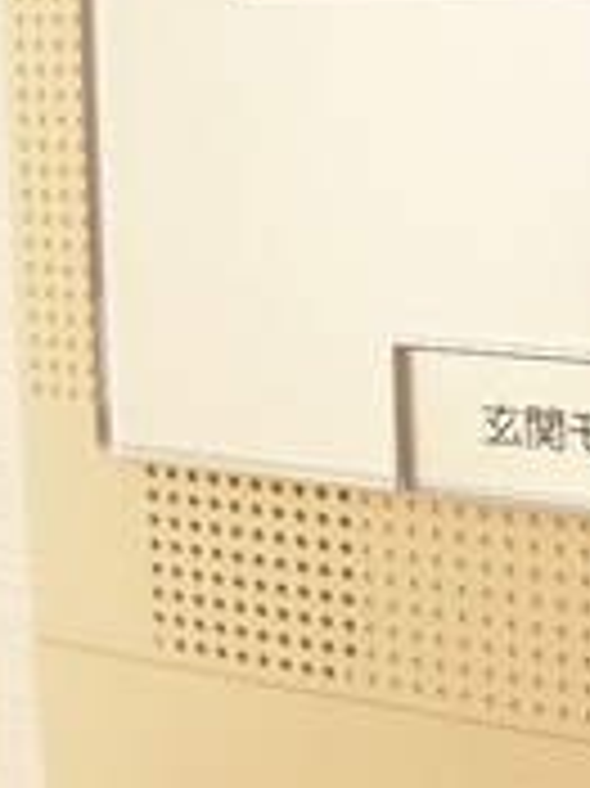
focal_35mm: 96
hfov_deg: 14.9
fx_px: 2184
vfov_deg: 20.0
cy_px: 72
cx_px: 687
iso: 125
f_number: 2
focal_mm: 5.1
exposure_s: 1/60
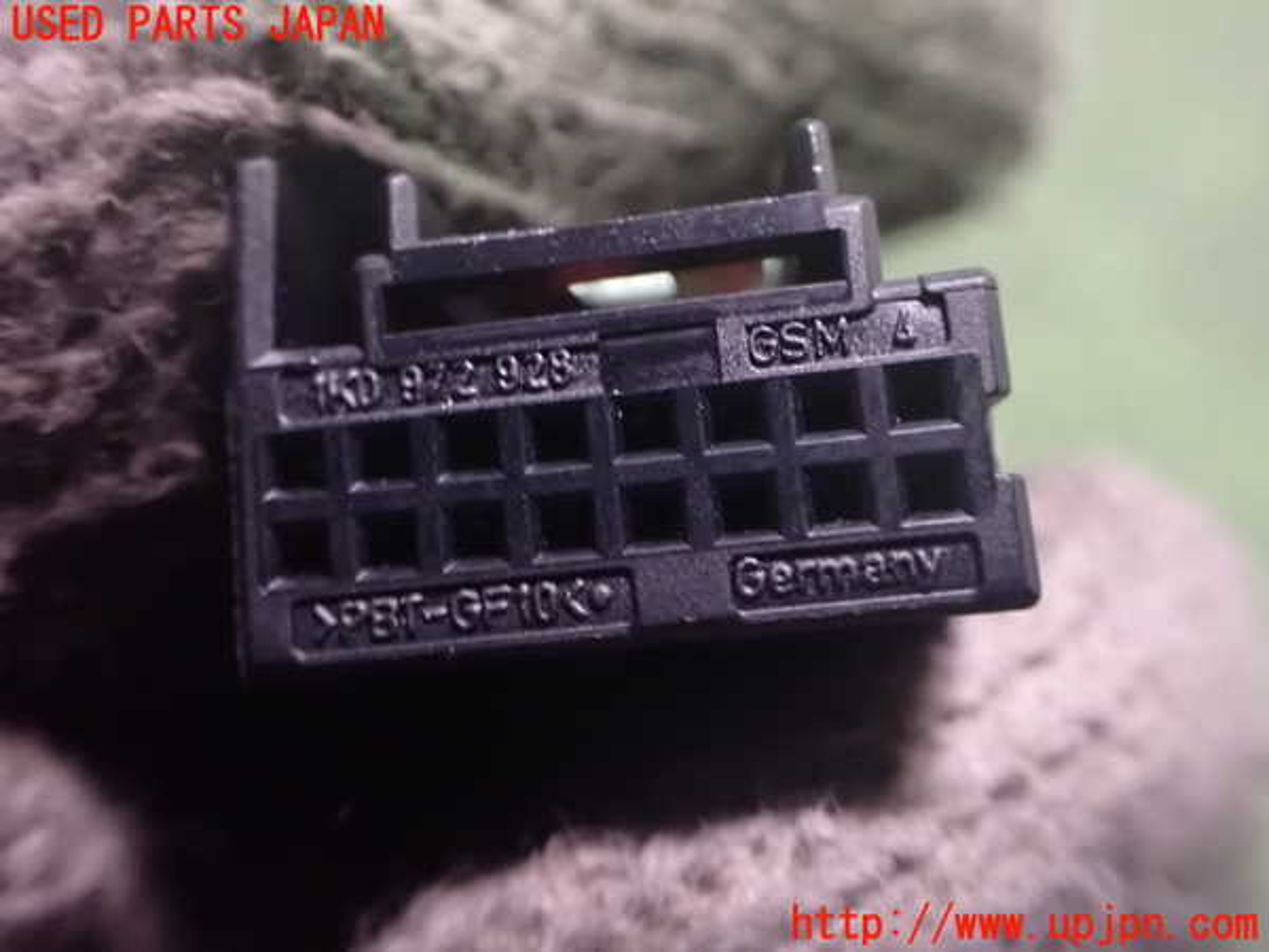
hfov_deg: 60.0
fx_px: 1100
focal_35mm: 30
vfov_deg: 46.8
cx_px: 634
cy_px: 476
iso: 1600
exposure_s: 1/13
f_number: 2.3
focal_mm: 5.4
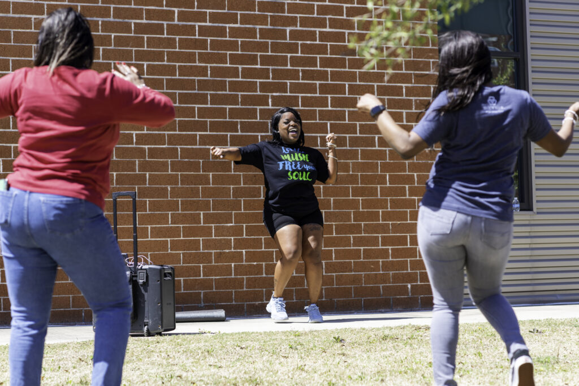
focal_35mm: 85
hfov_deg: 23.9
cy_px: 193
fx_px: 1367
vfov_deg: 16.1
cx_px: 290
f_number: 3.5
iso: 64
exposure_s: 1/250
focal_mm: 85
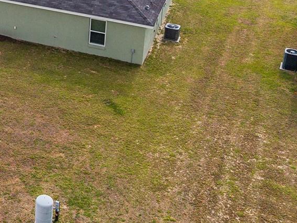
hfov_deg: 26.6
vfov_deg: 20.5
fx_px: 584
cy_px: -31
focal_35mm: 68
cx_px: -17
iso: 400
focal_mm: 8.67
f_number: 1.8
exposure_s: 1/6000
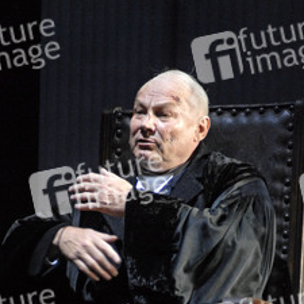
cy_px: 254
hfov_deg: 5.3
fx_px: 3276
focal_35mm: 330
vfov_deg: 5.3
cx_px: 139
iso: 1000
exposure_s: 1/100
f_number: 4.5
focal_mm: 145
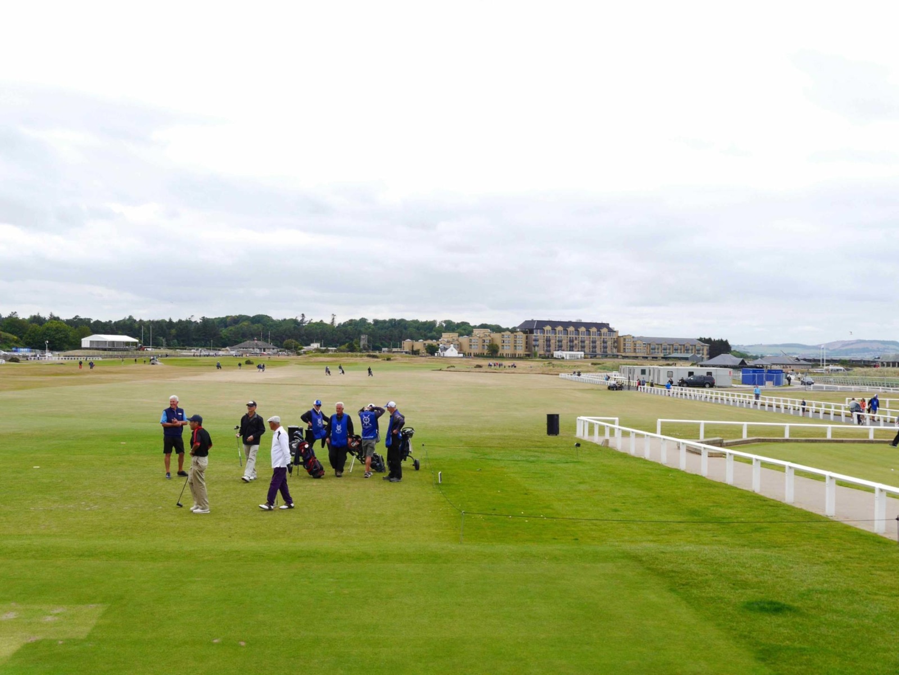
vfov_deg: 36.0
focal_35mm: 40
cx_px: 450
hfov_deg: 46.8
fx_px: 1039
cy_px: 338
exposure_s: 1/320
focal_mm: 20
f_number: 8
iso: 160
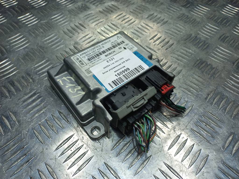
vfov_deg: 54.9
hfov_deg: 69.4
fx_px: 173
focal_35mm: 25
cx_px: 120
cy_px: 90
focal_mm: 4.6
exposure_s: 1/100
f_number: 1.8
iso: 32
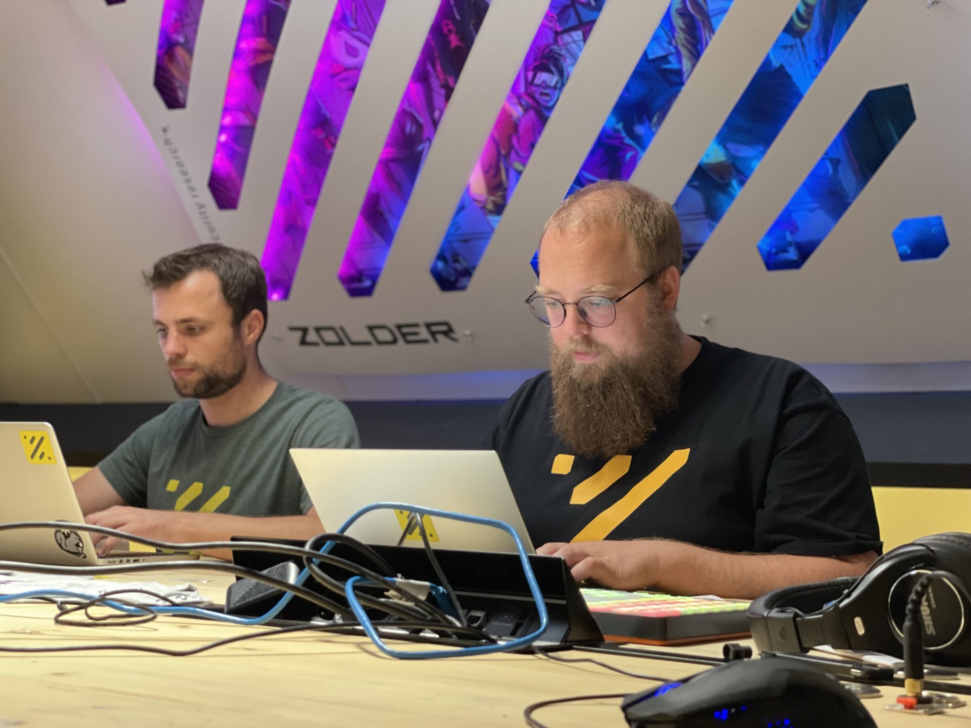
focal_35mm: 52
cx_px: 486
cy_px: 364
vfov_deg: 28.0
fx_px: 1459
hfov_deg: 36.8
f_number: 2
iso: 400
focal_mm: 6
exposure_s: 1/40
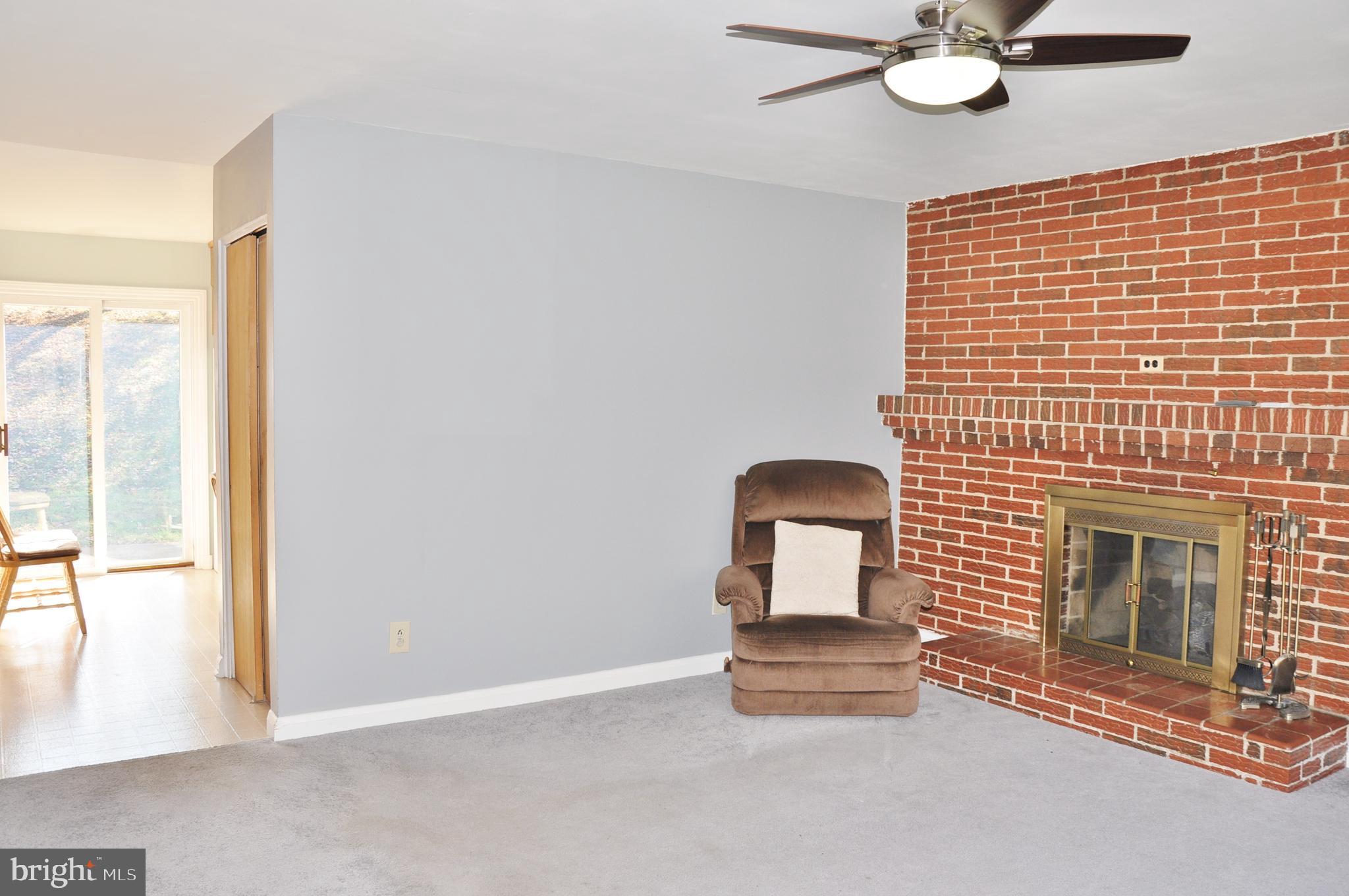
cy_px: 448
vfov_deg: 47.8
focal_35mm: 27
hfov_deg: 67.4
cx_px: 674
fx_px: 1010
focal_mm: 18
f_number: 5.6
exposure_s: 1/60
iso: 200
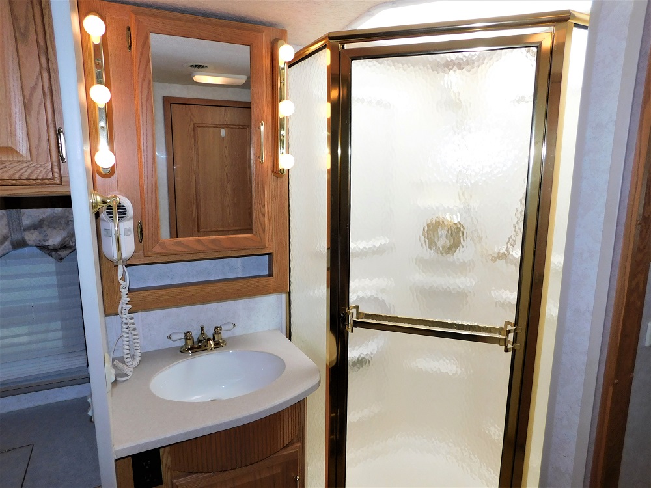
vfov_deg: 58.9
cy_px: 244
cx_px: 326
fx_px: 433
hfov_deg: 73.9
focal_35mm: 23
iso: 125
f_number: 3
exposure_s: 1/80
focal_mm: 4
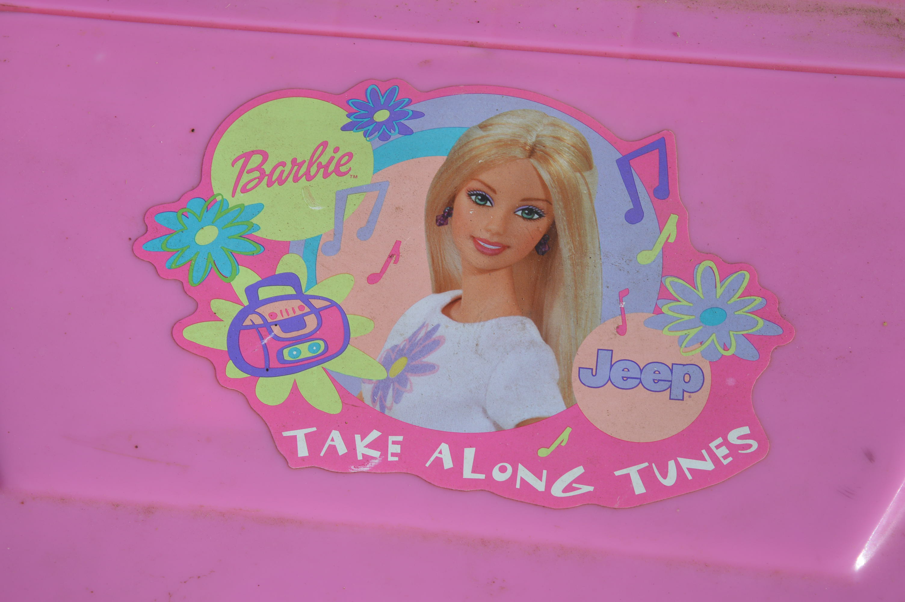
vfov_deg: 16.5
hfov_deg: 24.6
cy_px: 301
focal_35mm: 82
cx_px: 452
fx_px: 2072
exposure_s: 1/320
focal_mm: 55
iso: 100
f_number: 9
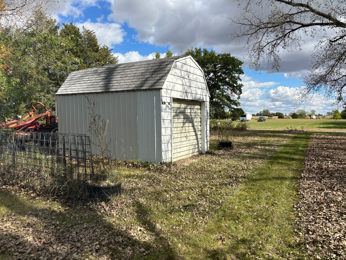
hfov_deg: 67.3
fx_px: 260
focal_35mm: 26
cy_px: 130
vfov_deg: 53.1
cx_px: 173
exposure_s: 1/2933
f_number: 1.6
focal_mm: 5.96
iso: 50
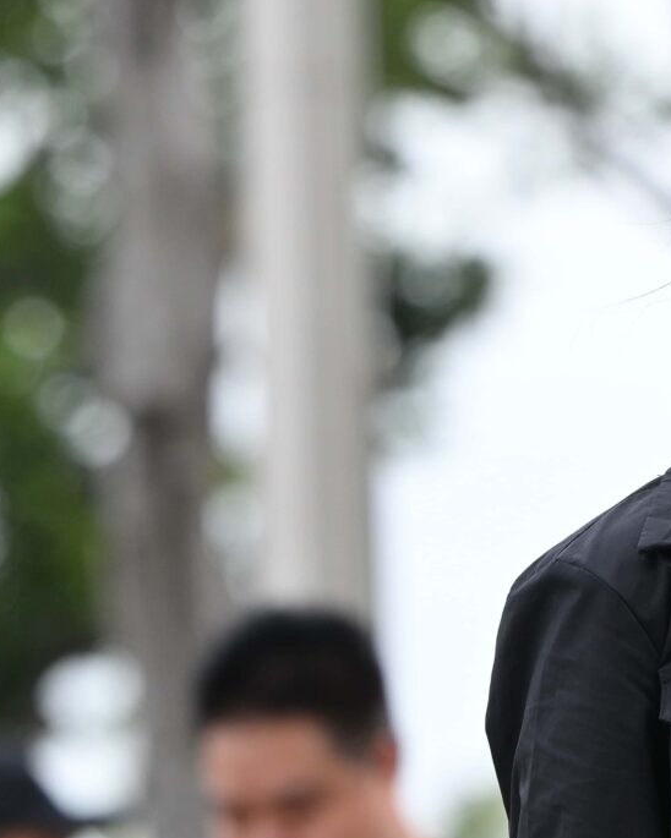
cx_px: 958
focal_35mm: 421
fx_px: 10451
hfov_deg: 3.7
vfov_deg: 4.6
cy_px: 837
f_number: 3.5
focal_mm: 120
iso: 360
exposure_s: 1/500
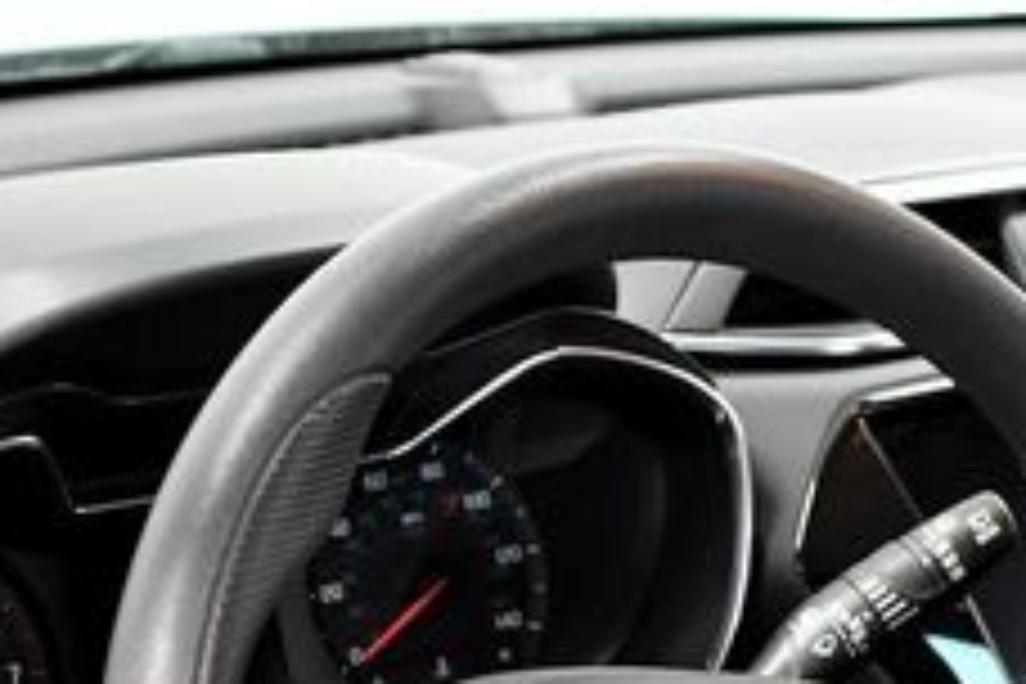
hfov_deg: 19.8
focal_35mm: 101
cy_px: 916
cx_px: 918
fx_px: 2878
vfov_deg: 13.0
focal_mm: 24
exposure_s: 1/200
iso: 2500
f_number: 3.5
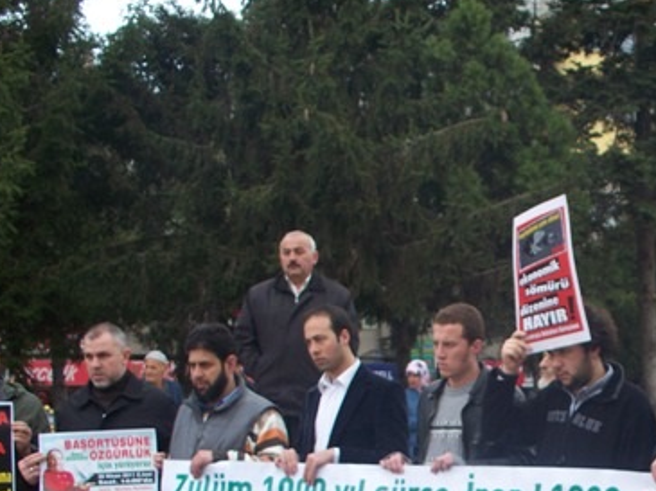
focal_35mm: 79
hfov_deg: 24.0
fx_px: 1496
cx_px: 606
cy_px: 471
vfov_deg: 18.2
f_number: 2.8
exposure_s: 1/160
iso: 64
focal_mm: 7.54
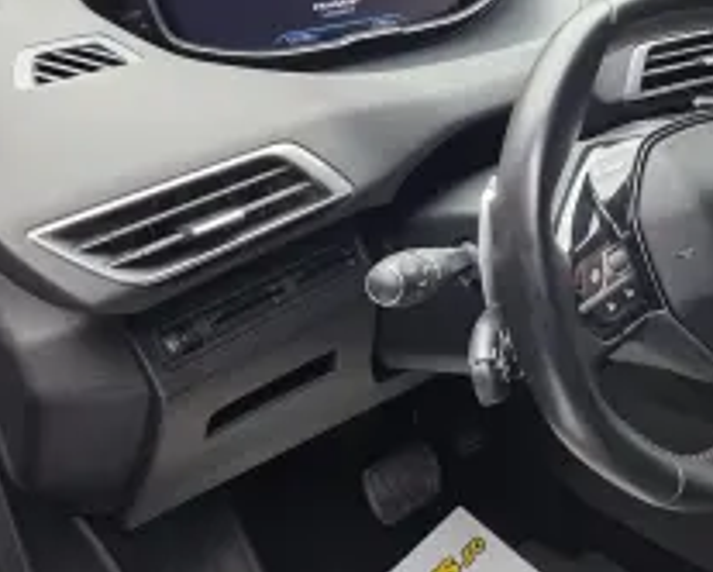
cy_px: 241
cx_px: 548
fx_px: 824
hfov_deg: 45.0
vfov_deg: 38.2
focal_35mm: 39
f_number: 1.7
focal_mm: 6.25
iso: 160
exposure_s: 1/100
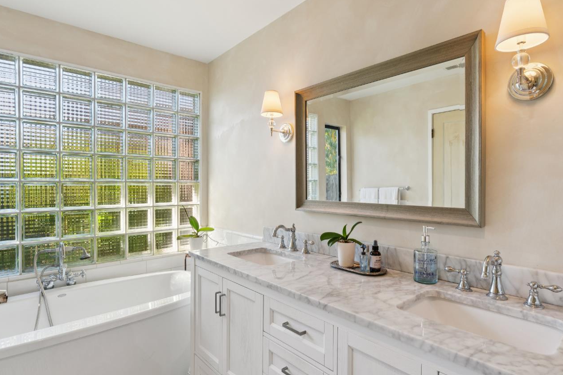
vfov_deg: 64.6
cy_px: 184
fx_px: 297
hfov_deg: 86.8
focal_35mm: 19
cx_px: 301
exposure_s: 1/25
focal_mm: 16
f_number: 11
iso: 320
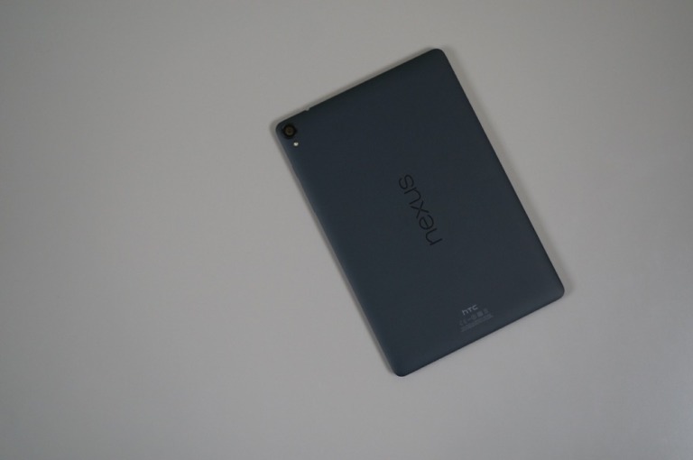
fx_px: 865
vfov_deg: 29.8
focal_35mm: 45
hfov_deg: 43.7
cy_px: 230
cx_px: 346
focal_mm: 30
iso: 640
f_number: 4.5
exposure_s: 1/60
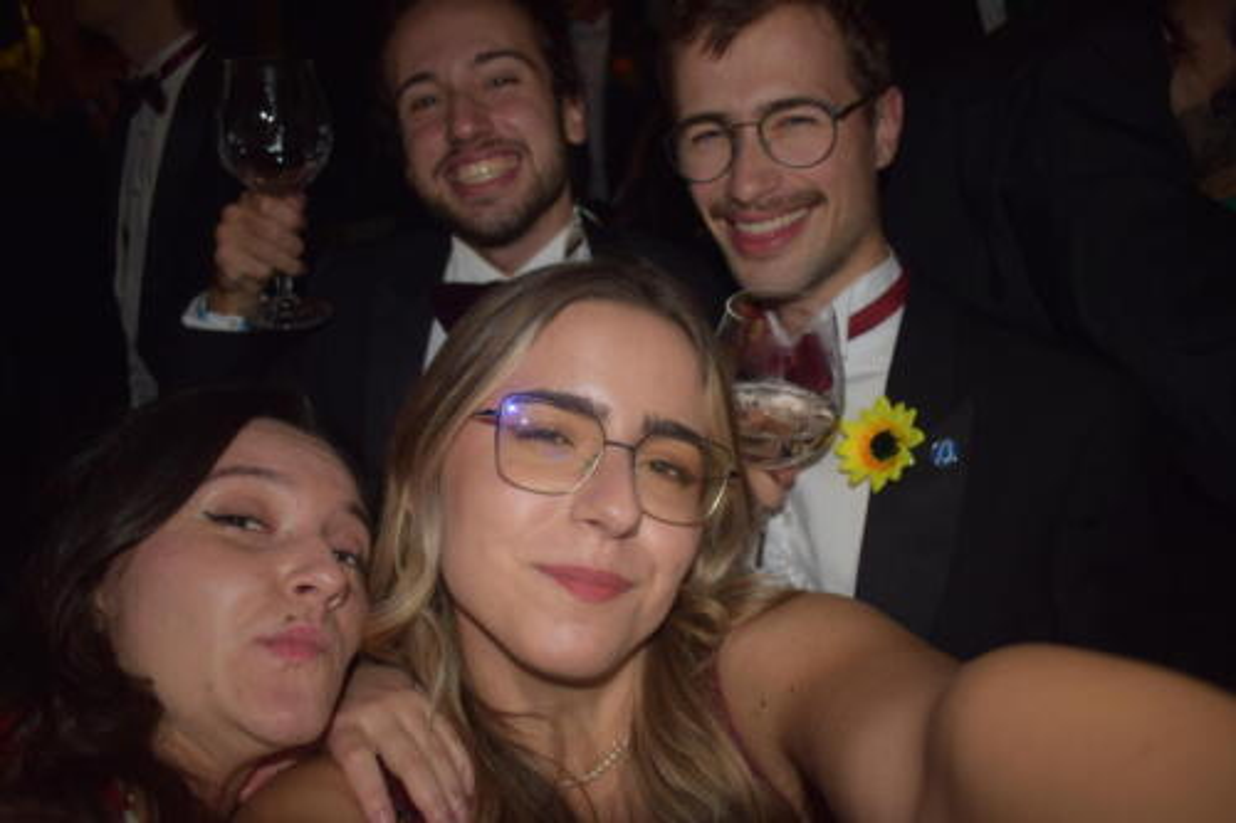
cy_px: 412
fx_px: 927
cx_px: 618
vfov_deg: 47.9
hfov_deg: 67.4
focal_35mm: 27
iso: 400
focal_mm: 18
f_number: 3.5
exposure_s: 1/60
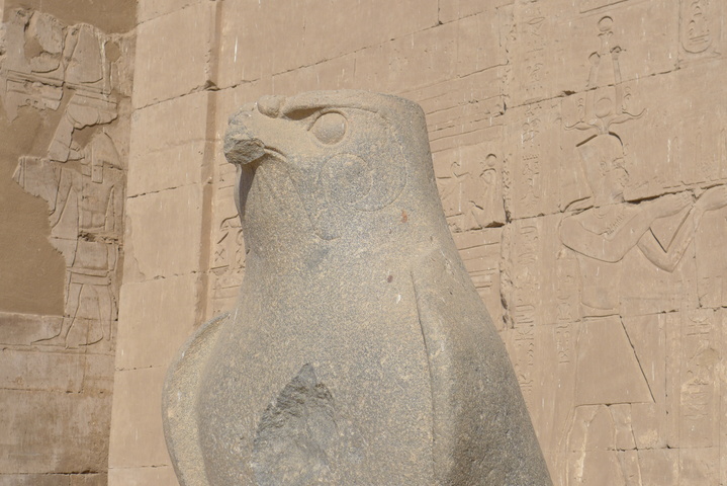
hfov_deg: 22.6
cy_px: 243
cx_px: 364
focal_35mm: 90
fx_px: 1818
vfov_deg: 15.2
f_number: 3.5
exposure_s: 1/1600
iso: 80
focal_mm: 17.7
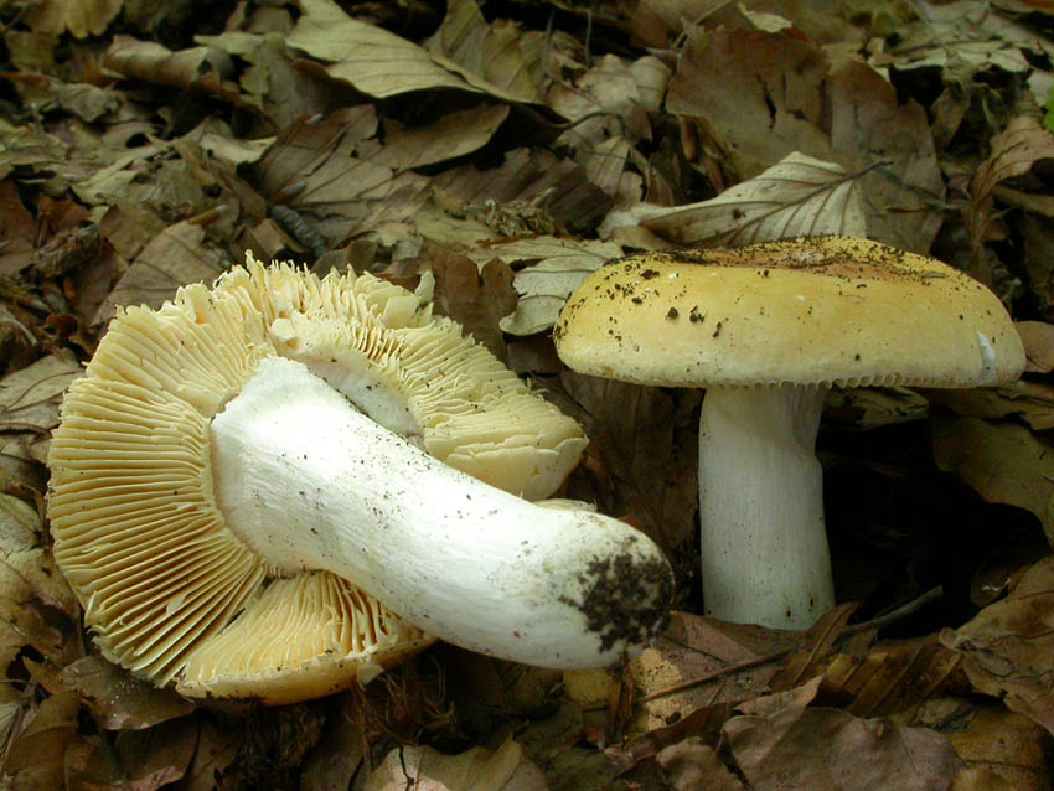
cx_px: 527
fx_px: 1675
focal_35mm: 55
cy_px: 396
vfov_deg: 26.6
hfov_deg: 34.9
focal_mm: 11.5
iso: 200
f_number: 8.5
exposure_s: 1/15
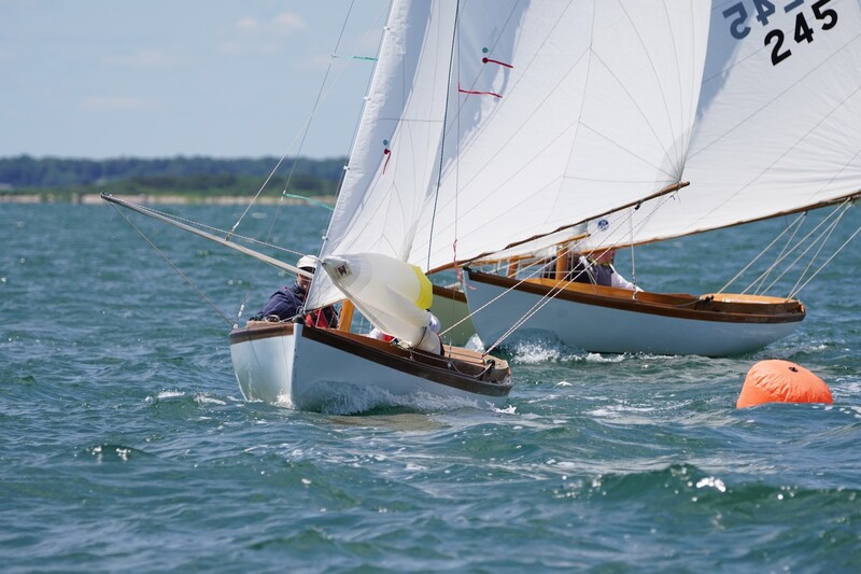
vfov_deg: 3.5
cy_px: 287
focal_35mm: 390
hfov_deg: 5.3
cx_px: 430
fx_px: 9325
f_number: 5.6
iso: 250
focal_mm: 260
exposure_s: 1/1600
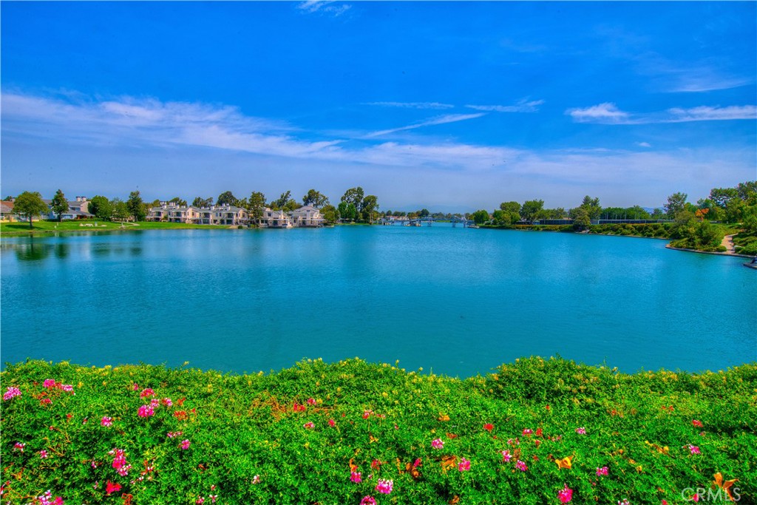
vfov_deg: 67.4
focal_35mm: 18
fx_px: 379
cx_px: 378
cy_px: 252
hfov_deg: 90.0
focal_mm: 18
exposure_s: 1/200
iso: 400
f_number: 22
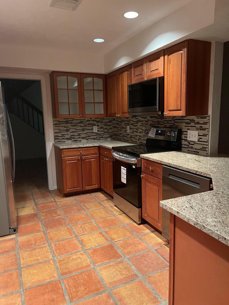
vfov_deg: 67.3
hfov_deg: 53.1
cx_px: 114
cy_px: 152
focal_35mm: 26
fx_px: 229
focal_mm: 5.1
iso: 640
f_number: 1.6
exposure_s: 1/30
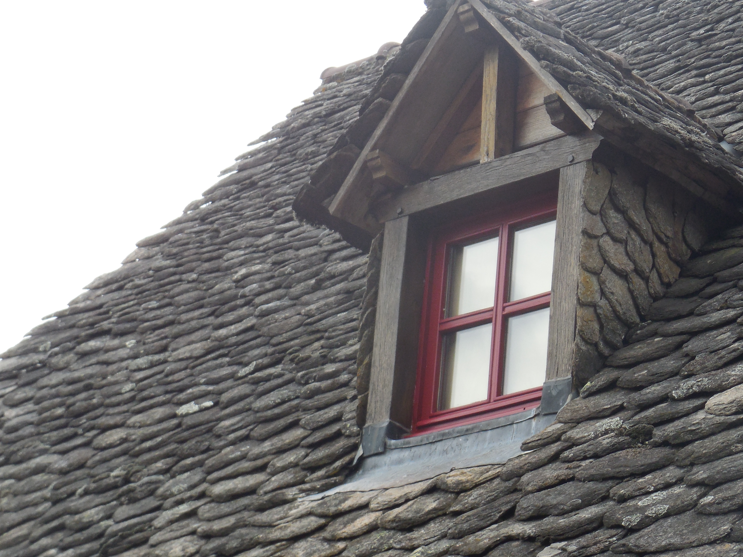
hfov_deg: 16.5
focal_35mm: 119
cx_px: 464
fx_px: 2554
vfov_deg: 12.4
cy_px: 239
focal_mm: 16.8
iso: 220
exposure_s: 1/250
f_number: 4.7
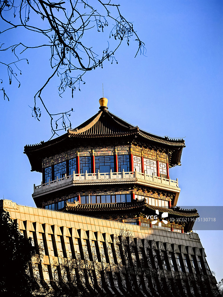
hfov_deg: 15.6
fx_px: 816
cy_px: 148
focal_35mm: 95
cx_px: 112
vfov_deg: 20.7
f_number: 2.1
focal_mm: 15
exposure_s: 1/889
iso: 50
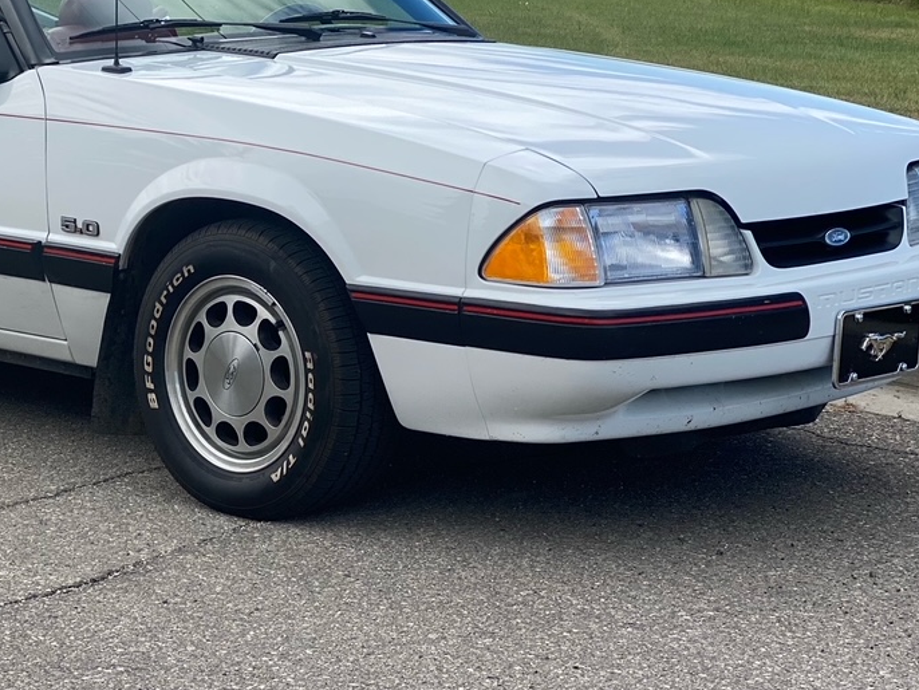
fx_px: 2576
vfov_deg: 15.3
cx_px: 242
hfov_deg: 20.1
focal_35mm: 97
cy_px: 348
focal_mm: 6
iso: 20
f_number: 2
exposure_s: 1/1089
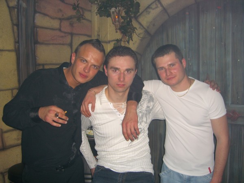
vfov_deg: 37.7
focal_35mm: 38
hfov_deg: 49.0
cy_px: 92
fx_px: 268
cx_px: 122
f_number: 2.8
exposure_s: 1/60
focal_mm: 7.9
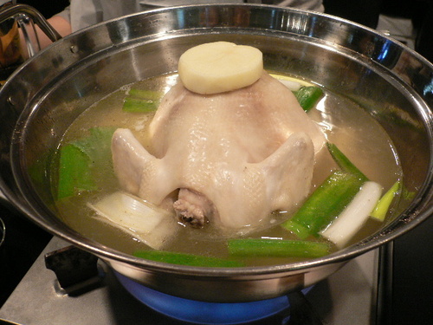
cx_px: 216
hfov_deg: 52.6
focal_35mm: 35
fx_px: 438
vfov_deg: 40.7
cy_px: 162
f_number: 2.8
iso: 200
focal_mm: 5.8
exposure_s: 1/15
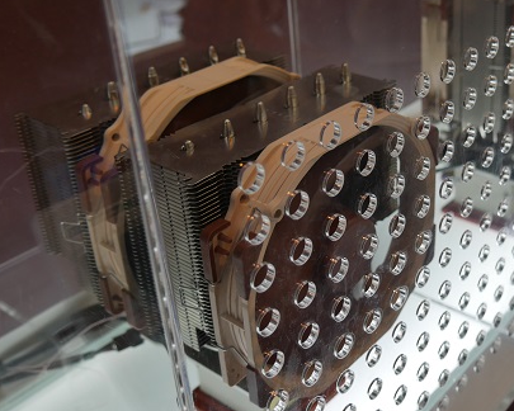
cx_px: 412
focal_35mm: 52
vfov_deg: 28.9
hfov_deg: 34.9
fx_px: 791
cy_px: 136
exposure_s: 1/100
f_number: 3.6
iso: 200
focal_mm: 15
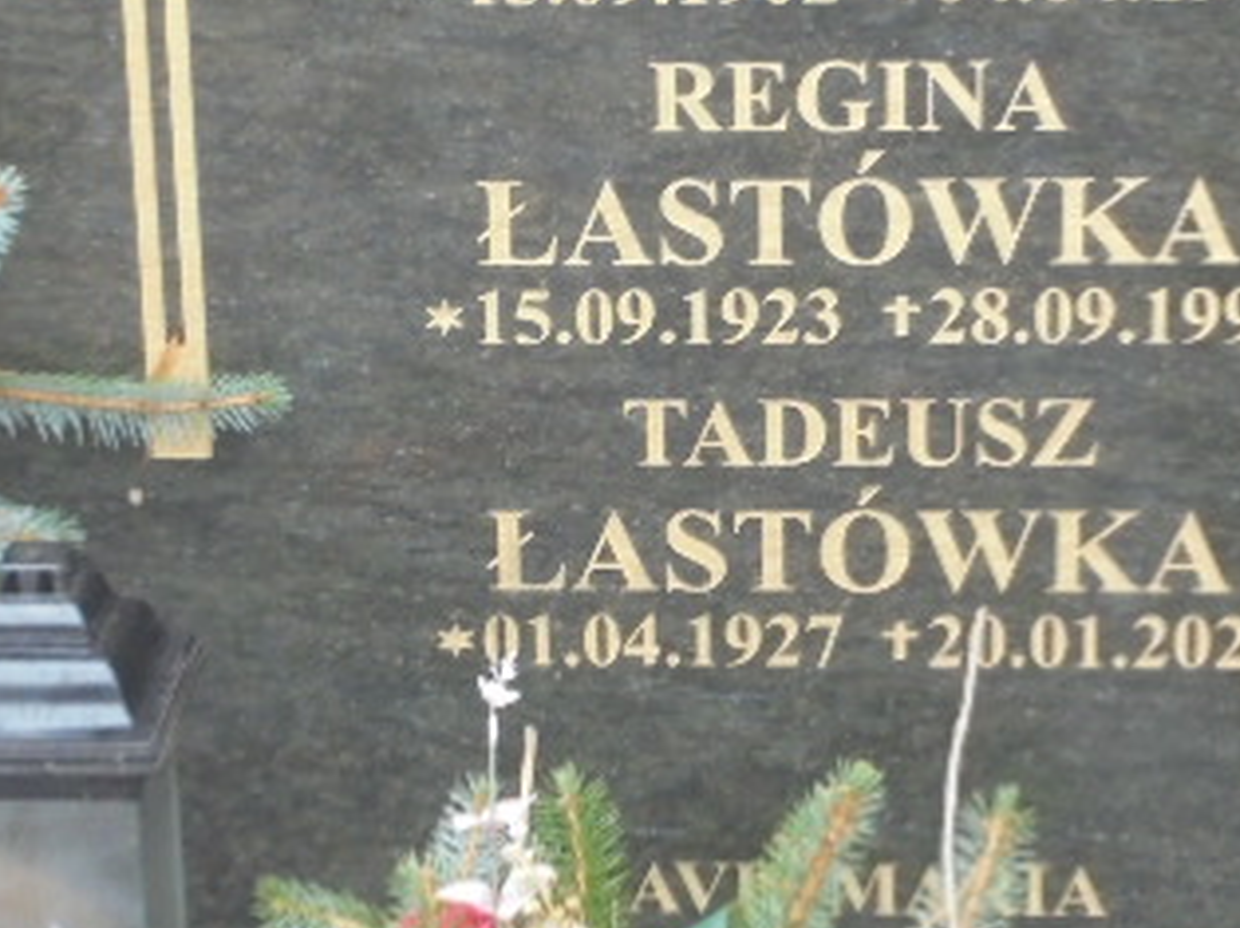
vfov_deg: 14.7
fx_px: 3579
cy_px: 162
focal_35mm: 100
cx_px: 592
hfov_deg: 19.7
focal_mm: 8.9
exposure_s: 1/25
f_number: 4.8
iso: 400
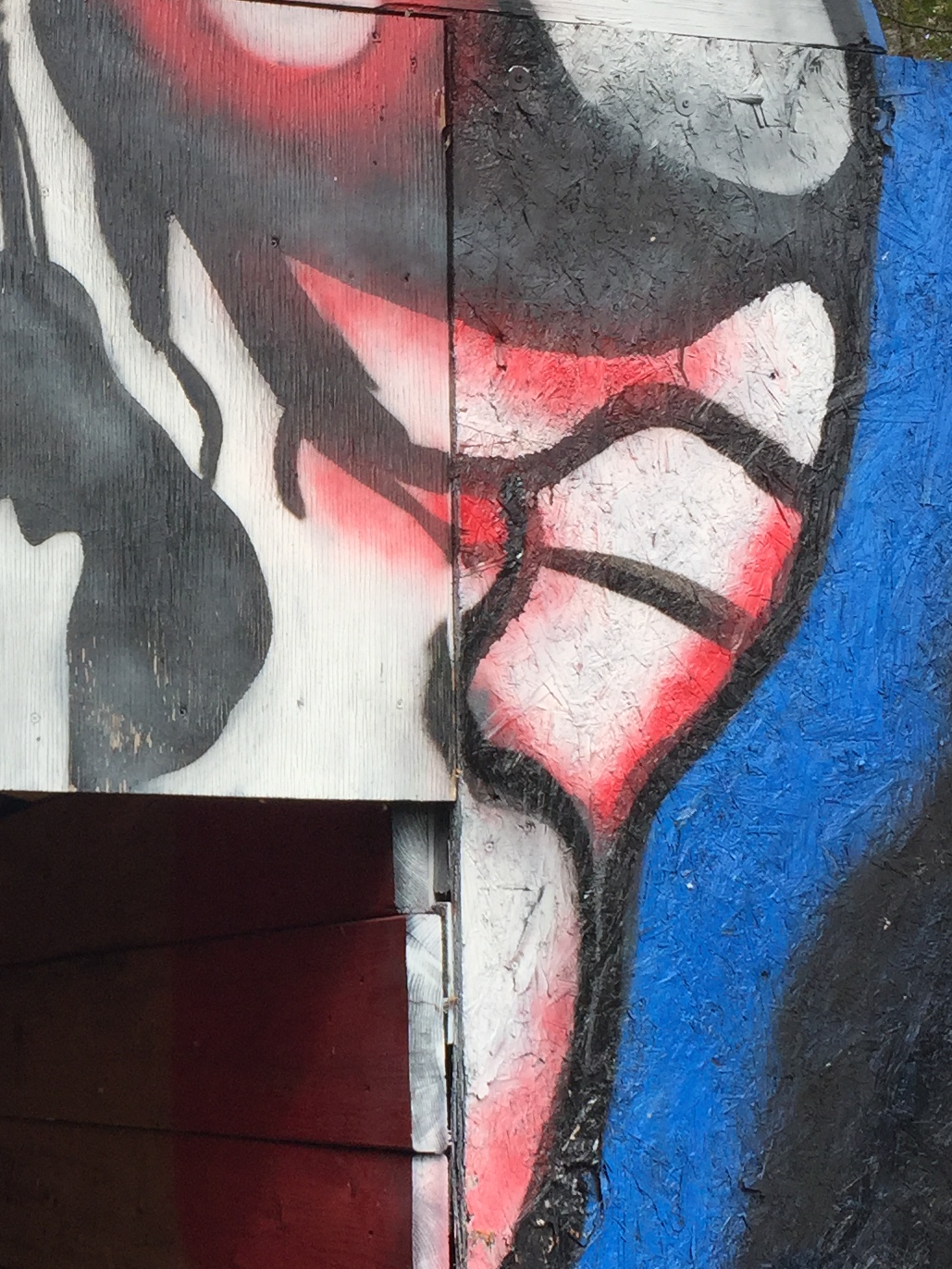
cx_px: -1
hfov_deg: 20.6
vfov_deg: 28.1
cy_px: 769
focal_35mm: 69
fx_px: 2530
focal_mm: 4.15
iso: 32
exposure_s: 1/942
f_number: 2.2
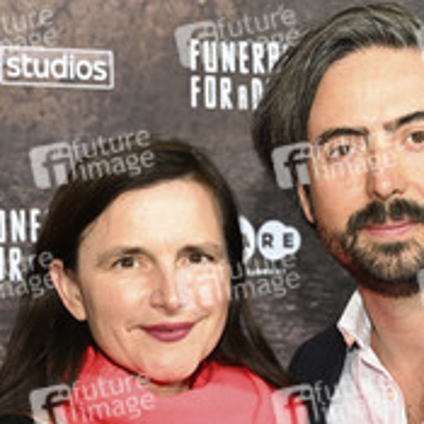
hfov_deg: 13.5
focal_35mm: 129
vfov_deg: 13.5
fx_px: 1788
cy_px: 342
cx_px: 270
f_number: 6.3
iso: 400
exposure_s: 1/200
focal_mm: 59
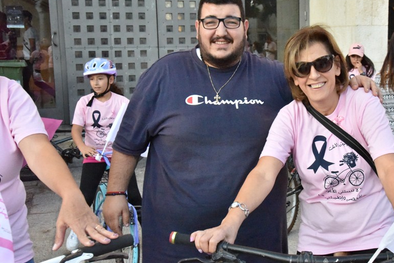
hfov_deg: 37.2
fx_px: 580
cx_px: 257
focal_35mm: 53
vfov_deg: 25.5
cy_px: 118
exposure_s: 1/2500
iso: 10000
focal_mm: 40
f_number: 10
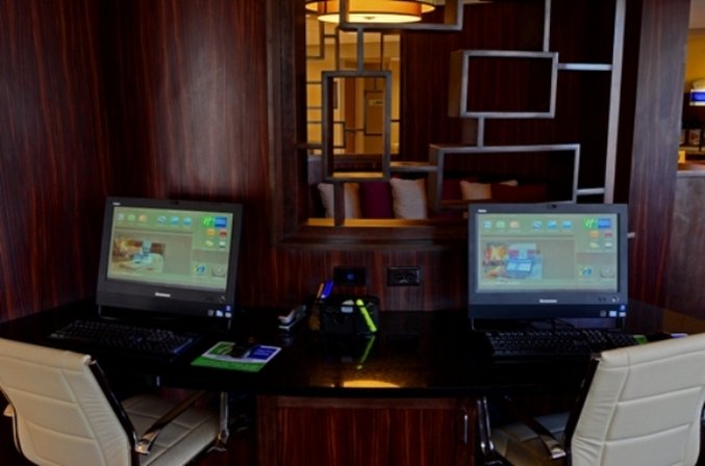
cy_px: 233
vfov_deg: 36.7
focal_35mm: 36
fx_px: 703
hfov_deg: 53.2
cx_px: 352
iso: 200
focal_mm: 24
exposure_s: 1/1.3
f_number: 13
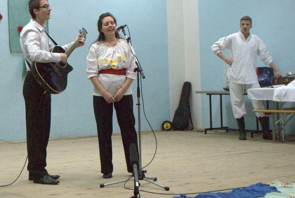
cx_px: 71
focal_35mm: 85
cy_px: 68
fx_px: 696
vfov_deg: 16.1
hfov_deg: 23.7
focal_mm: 35
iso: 800
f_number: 5
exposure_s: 1/100
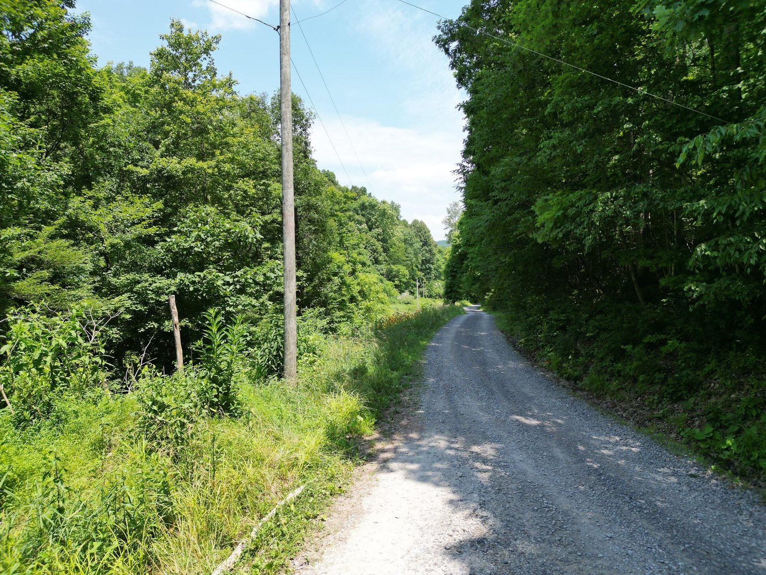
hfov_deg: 71.6
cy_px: 288
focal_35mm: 24
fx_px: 531
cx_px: 383
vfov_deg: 56.8
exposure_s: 1/1250
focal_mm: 6.72
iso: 100
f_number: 1.7
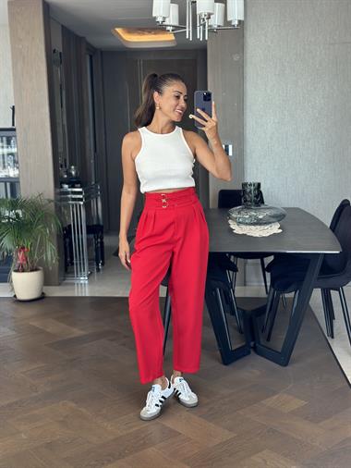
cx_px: 176
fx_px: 648
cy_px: 234
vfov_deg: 39.6
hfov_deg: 30.3
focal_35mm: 48
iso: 125
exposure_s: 1/96
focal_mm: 6.86
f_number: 1.78
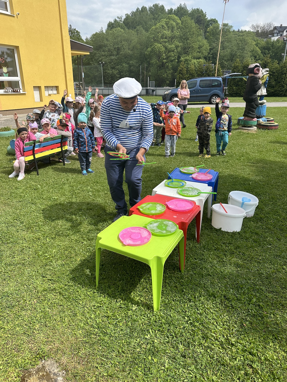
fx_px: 265
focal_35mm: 24
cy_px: 191
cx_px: 144
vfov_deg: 71.6
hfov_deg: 56.8
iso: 80
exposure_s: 1/3058
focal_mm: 6.86
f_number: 1.78
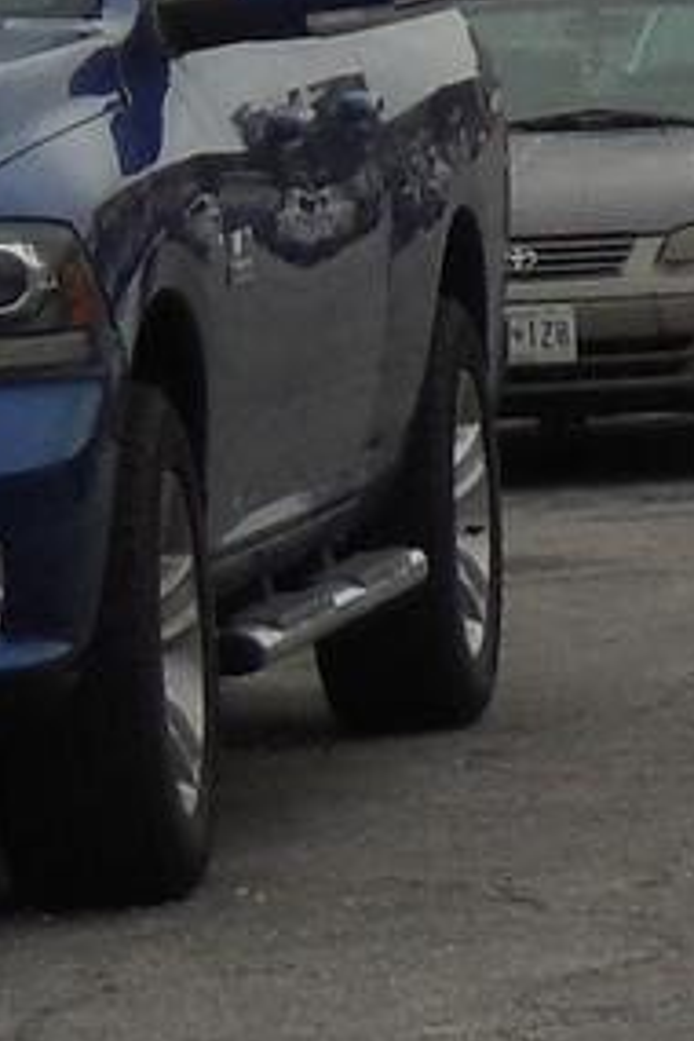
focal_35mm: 396
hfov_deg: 3.4
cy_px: -672
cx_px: 1885
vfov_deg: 5.1
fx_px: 11450
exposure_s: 1/320
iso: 125
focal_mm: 9.4
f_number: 4
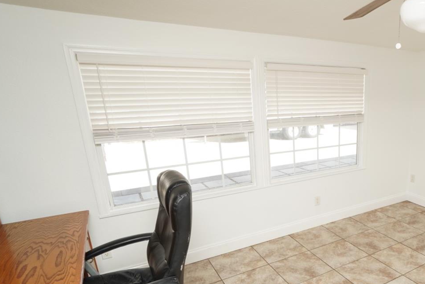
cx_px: 349
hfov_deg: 64.2
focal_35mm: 25
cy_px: 185
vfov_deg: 50.6
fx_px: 295
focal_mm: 10
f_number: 5.6
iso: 125
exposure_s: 1/60
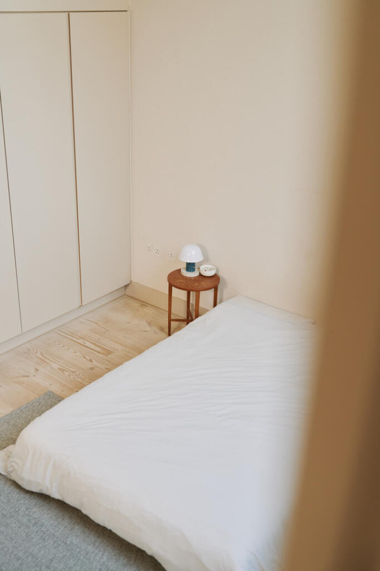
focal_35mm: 39
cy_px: 286
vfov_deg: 49.6
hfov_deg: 34.2
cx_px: 190
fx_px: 618
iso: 320
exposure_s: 1/100
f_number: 3.5
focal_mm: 39
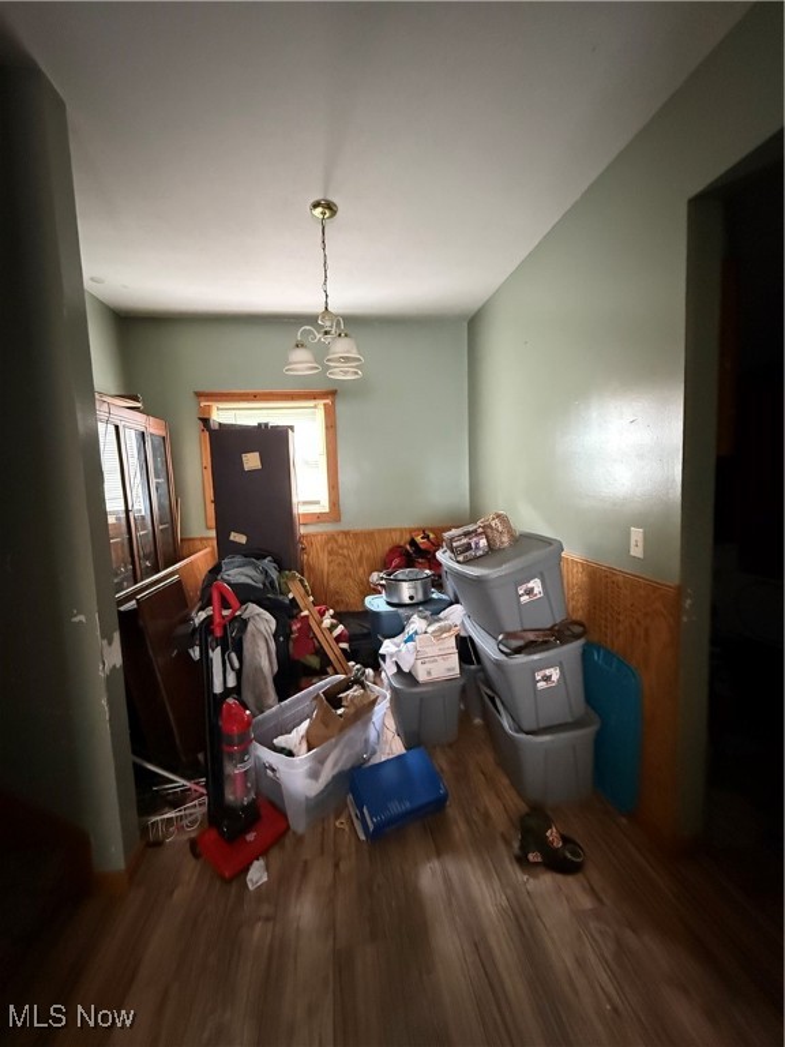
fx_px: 423
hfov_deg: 85.7
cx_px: 392
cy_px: 524
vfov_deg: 102.1
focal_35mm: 14
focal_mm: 2.22
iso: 1250
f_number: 2.2
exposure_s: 1/40
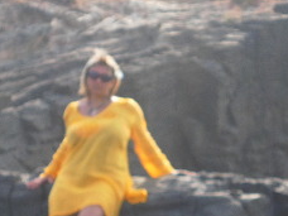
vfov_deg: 10.2
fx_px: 1206
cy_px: 155
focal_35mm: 145
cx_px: 174
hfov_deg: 13.6
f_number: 4.8
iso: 80
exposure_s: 1/125
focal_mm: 9.8
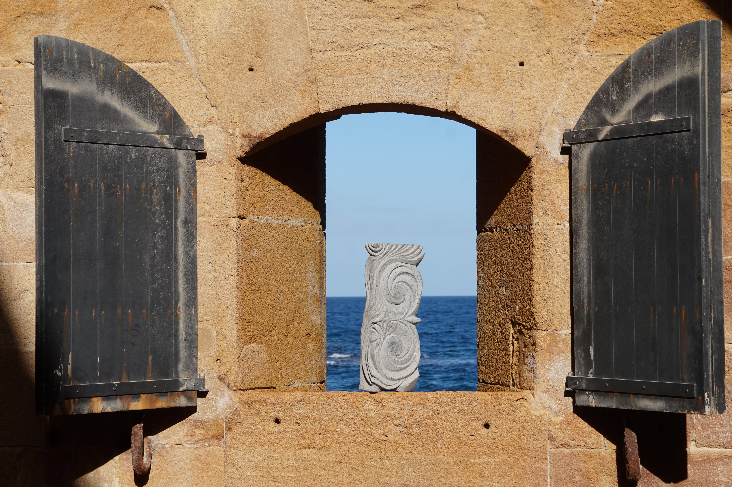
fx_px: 1677
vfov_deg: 16.5
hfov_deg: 24.6
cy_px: 244
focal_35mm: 82
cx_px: 366
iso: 100
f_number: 10
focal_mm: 55
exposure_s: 1/250
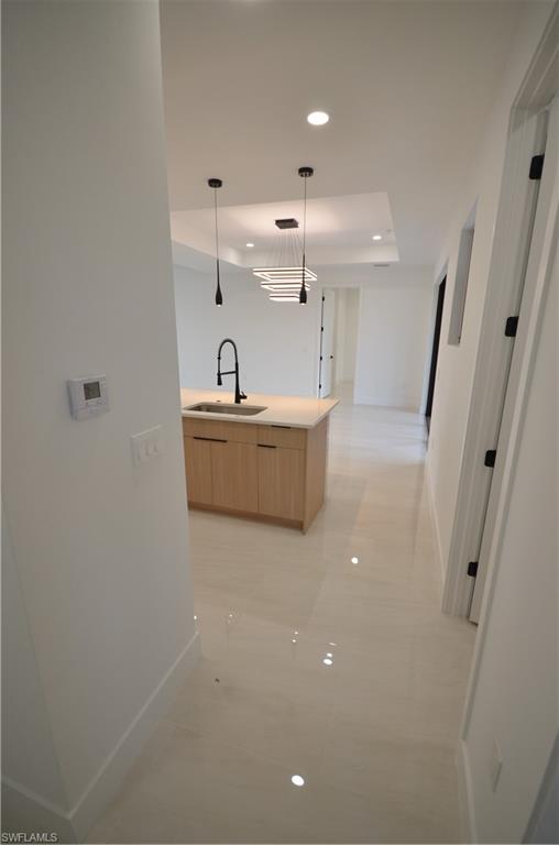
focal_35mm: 15
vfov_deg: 100.5
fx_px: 351
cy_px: 422
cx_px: 280
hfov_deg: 77.0
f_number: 5.6
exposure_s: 1/100
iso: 400
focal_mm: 10
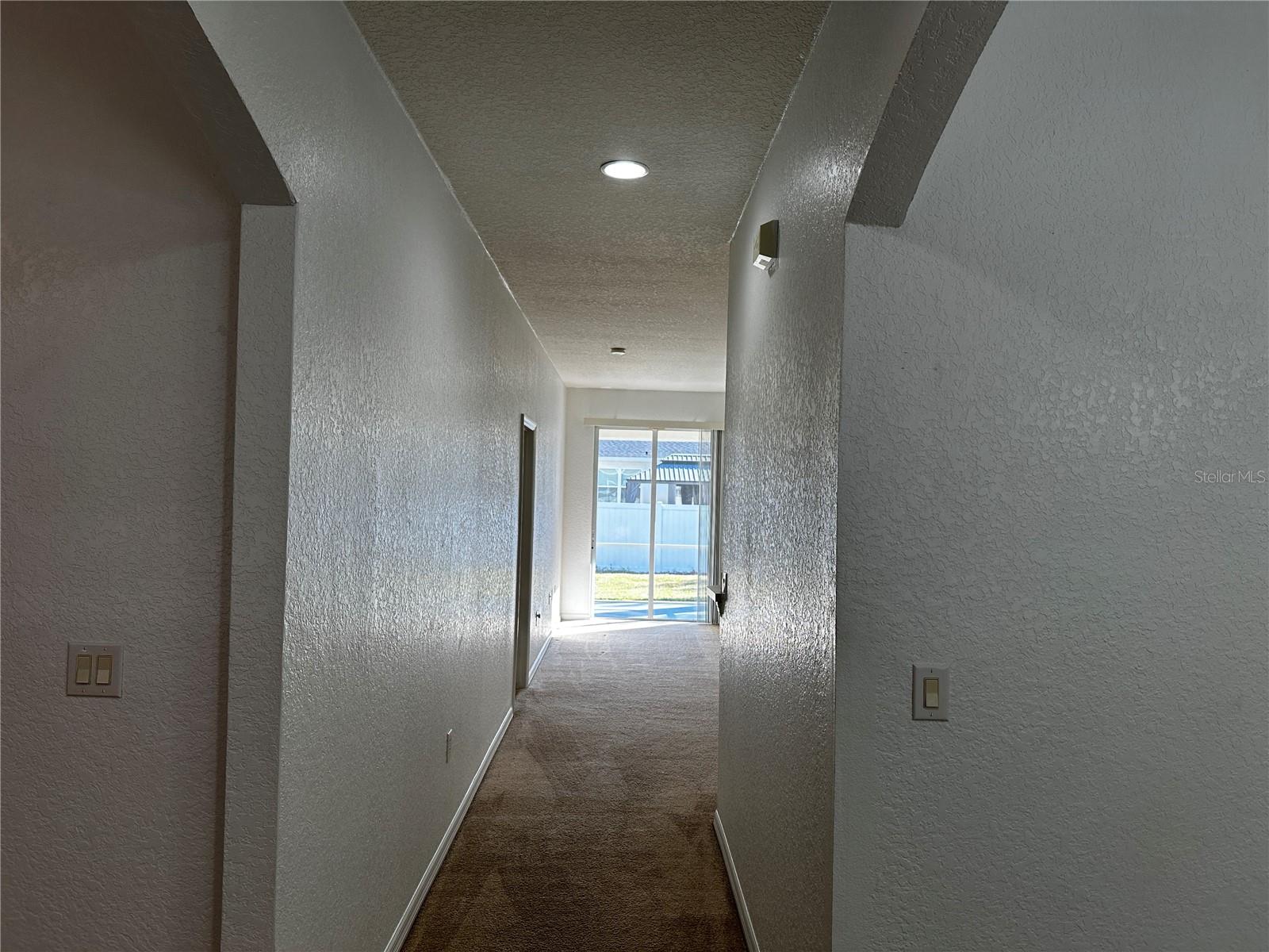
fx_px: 880
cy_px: 476
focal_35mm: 24
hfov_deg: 71.6
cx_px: 634
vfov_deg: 56.8
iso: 80
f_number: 1.78
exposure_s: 1/152
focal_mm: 6.86
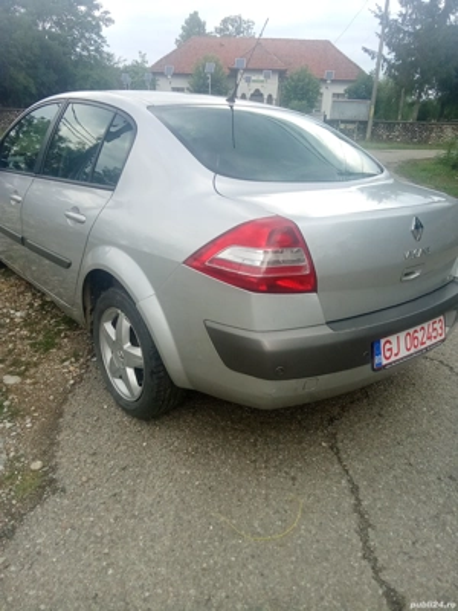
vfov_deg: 63.4
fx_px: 494
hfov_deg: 49.7
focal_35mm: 28
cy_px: 306
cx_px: 229
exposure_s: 1/326
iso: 100
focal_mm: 2.78
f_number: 2
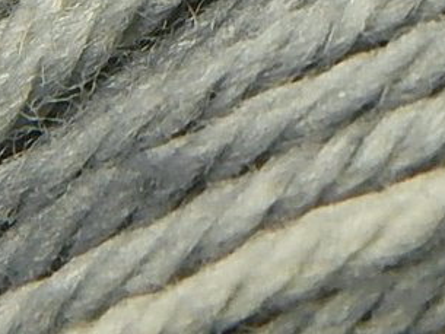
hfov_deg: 8.2
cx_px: 553
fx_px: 3074
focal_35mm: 239
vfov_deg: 5.9
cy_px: -541
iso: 125
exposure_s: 1/30
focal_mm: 6.8
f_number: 3.4
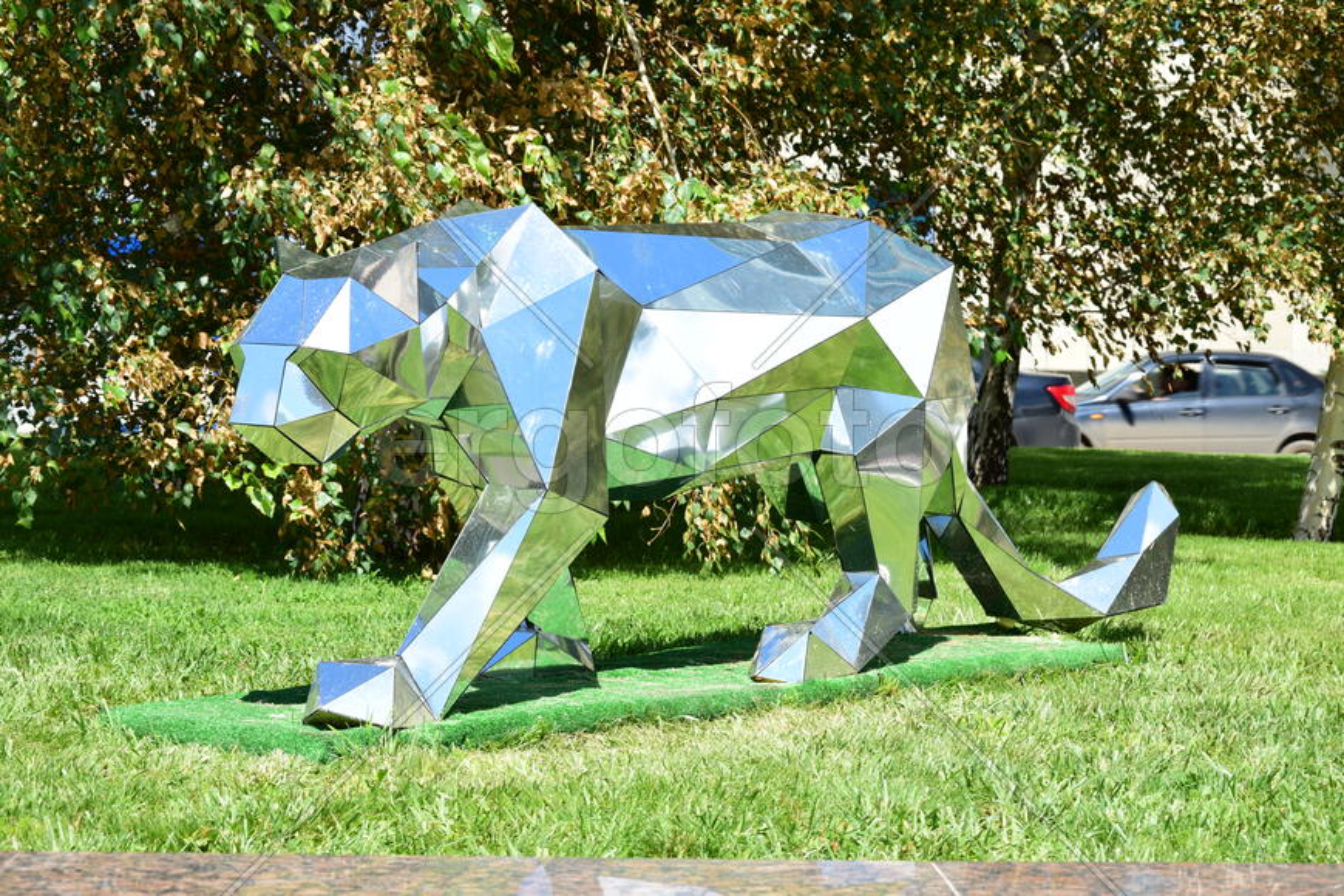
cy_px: 448
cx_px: 672
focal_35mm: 87
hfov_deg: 23.4
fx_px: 3248
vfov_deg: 15.7
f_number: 9
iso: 100
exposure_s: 1/125
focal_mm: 58
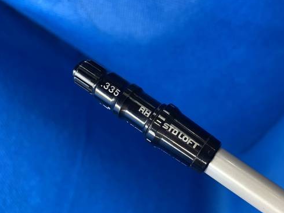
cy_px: 124
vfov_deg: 41.7
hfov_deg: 53.4
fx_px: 279
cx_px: 176
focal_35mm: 34
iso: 160
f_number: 1.8
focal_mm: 4.25
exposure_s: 1/60
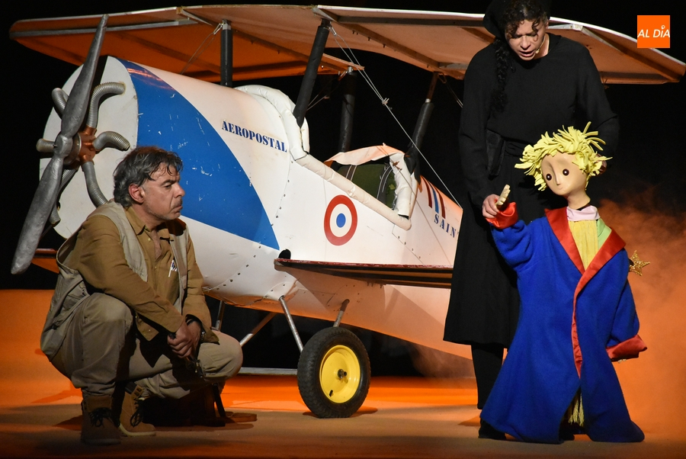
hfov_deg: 9.8
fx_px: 4005
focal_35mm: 210
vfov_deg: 6.6
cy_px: 230
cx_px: 343
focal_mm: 140
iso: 6400
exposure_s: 1/125
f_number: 5.6
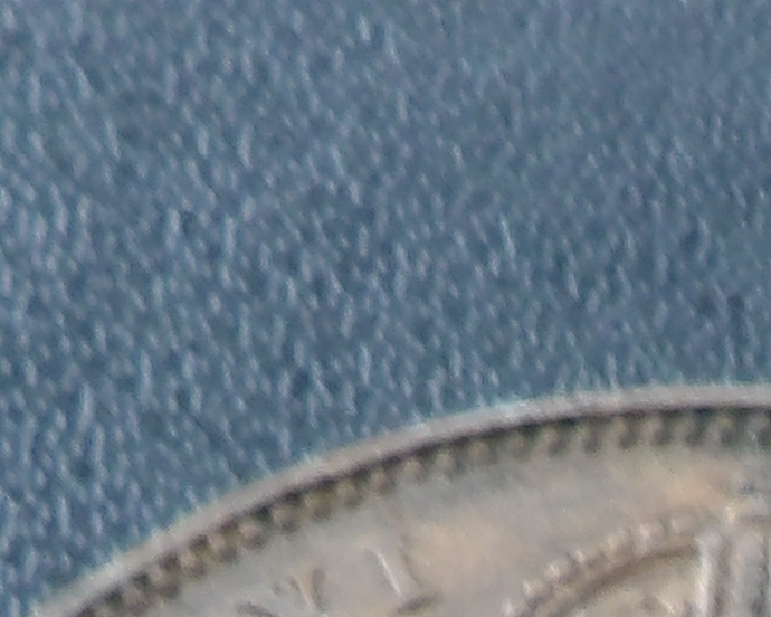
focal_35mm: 308
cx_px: 1493
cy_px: 2172
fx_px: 7028
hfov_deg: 6.1
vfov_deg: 4.7
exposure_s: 1/16
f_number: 4.9
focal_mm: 7.6
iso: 200
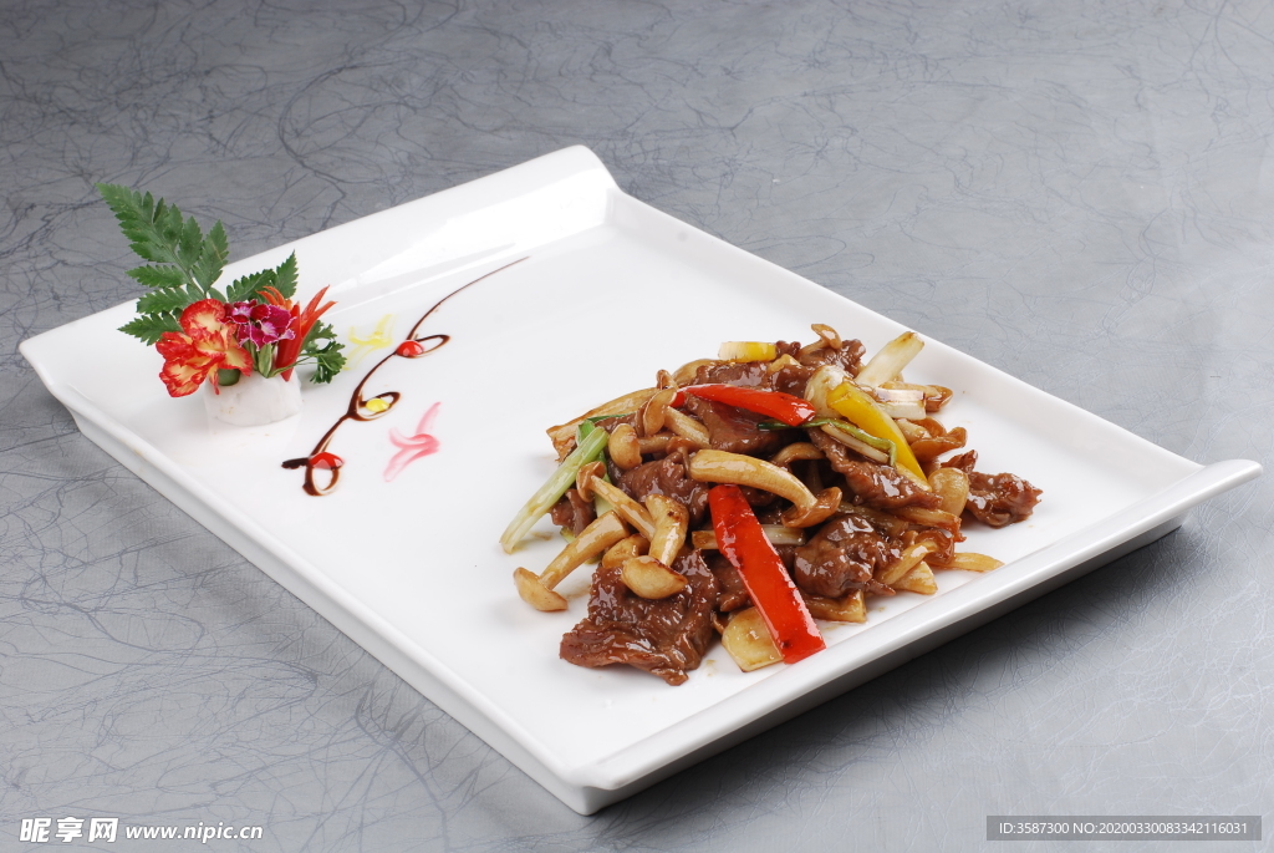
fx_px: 2657
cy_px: 426
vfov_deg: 18.2
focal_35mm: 75
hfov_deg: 27.0
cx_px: 637
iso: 100
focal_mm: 50
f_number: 14
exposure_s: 1/125
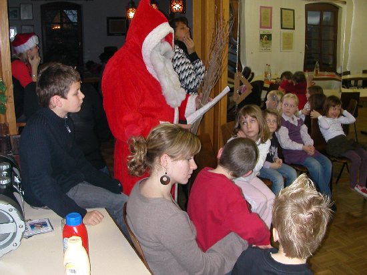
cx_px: 184
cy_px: 138
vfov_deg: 38.6
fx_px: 392
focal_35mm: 37
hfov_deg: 50.2
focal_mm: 5.6
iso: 141
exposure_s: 1/59.9
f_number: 2.7
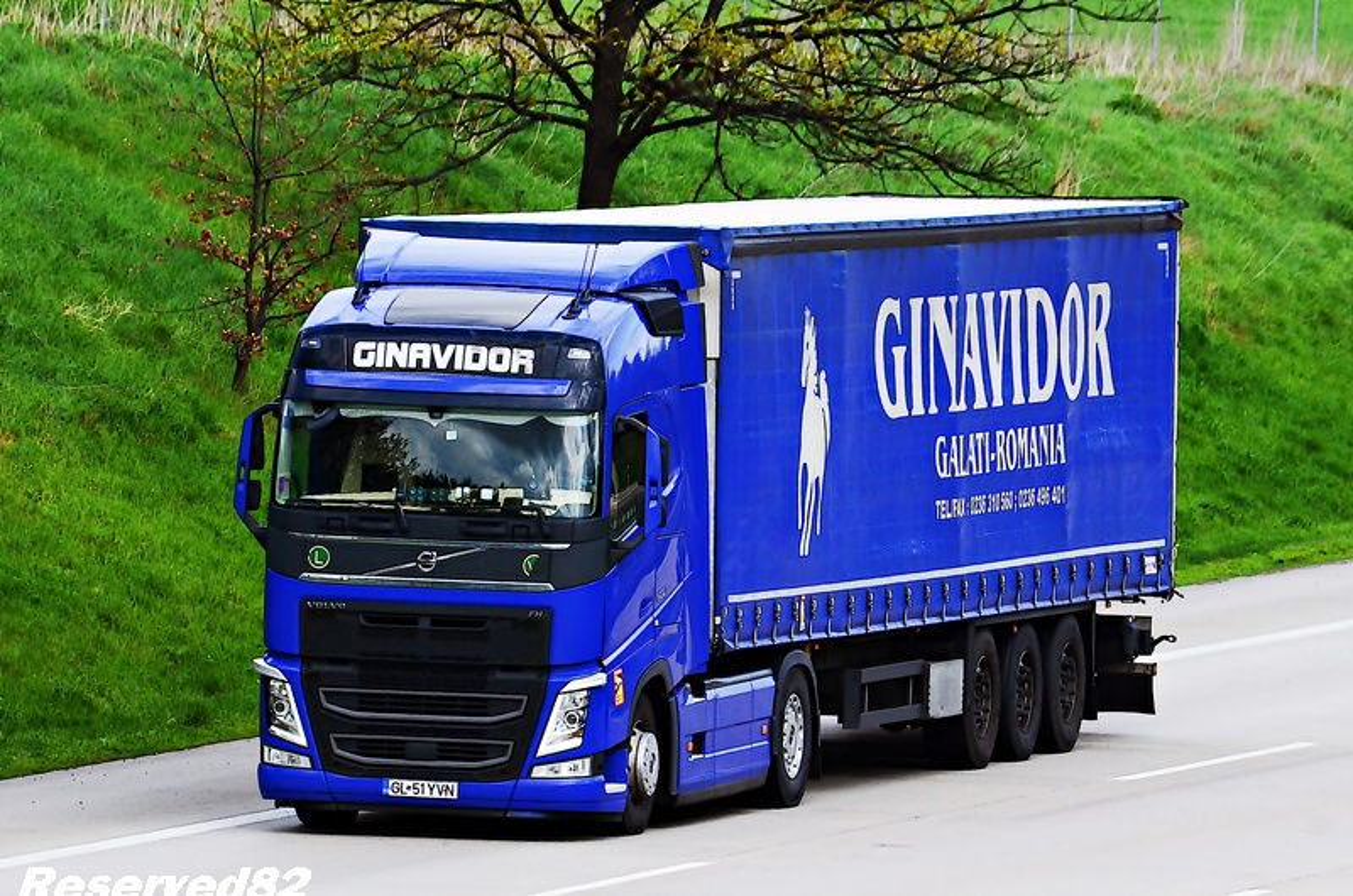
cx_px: 676
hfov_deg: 5.1
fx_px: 15191
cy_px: 448
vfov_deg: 3.4
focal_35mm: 405
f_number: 10
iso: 800
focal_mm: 270
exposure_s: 1/1250
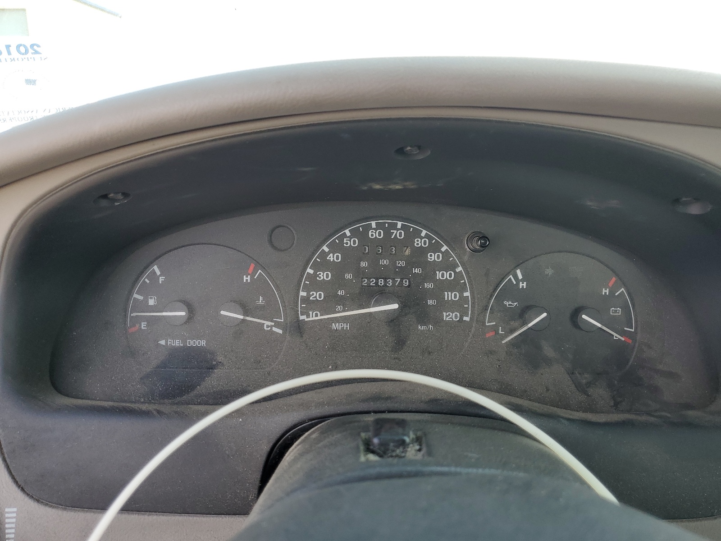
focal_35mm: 26
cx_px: 360
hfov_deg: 67.3
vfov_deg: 53.1
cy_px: 270
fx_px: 542
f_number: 1.5
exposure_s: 1/303
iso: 50
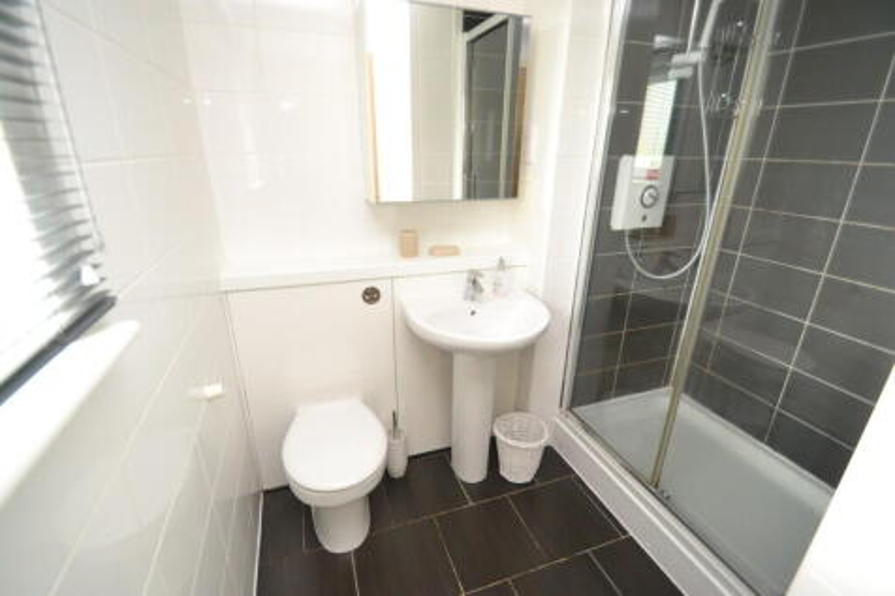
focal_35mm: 15
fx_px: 373
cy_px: 298
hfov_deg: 100.4
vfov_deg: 77.3
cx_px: 448
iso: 2000
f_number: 3.5
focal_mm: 10
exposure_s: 1/60
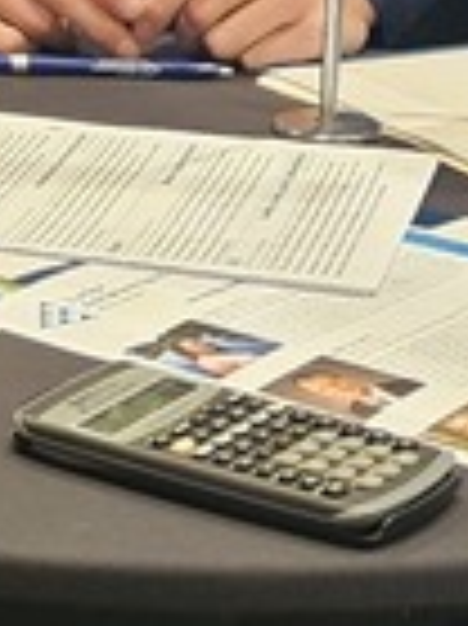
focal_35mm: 170
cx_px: -68
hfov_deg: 8.6
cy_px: 198
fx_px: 3069
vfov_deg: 11.6
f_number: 1.8
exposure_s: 1/40
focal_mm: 5.4
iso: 640
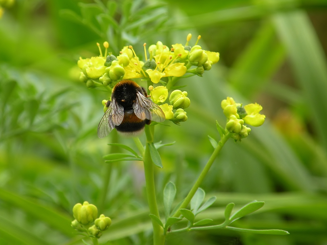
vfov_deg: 6.6
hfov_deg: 8.8
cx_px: 164
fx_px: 2126
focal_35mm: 225
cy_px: 122
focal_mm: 39.8
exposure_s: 1/77.8
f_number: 4.5
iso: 64
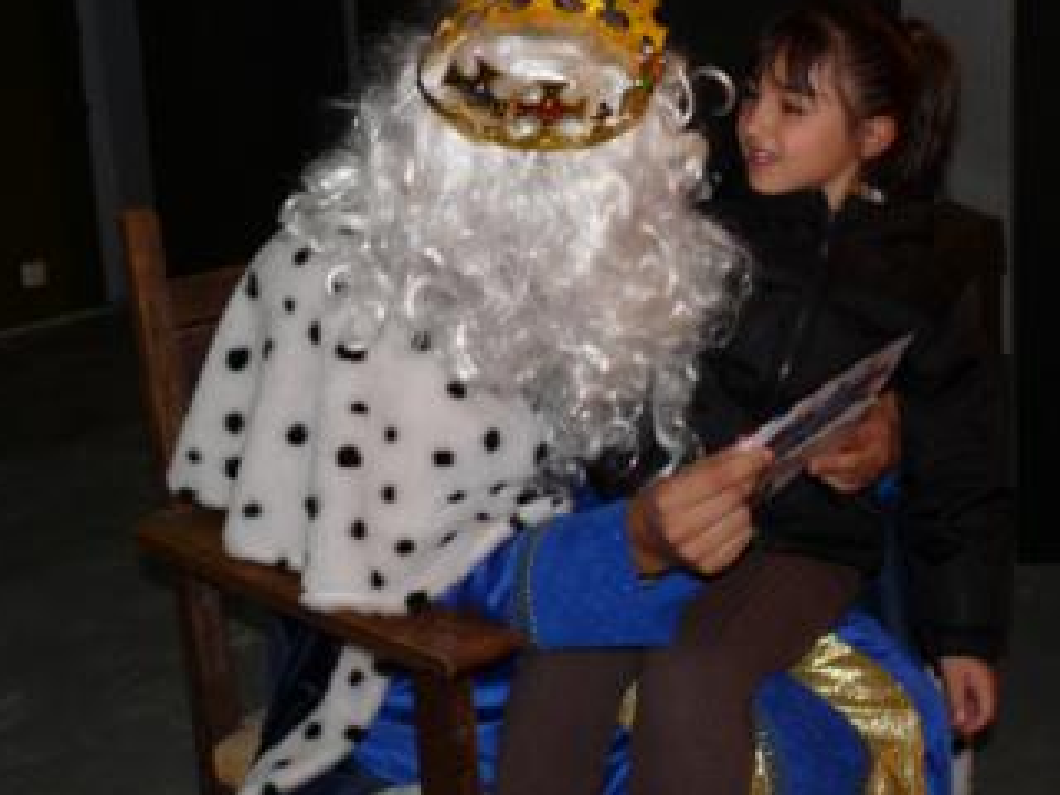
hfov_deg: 35.3
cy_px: 195
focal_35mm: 54
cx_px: 669
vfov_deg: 26.7
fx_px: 1654
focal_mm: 4.8
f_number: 2.8
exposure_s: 1/30
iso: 100
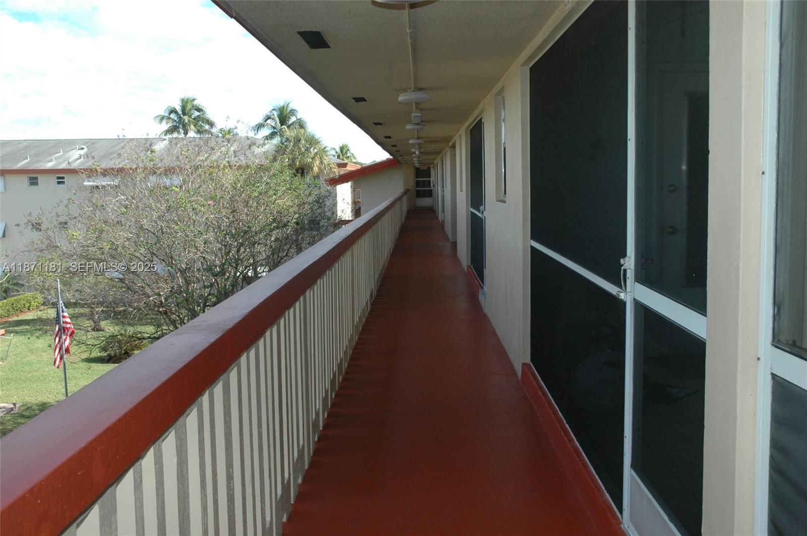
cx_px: 404
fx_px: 806
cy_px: 268
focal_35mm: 36
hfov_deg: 53.2
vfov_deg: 36.8
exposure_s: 1/250
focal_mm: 24
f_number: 8
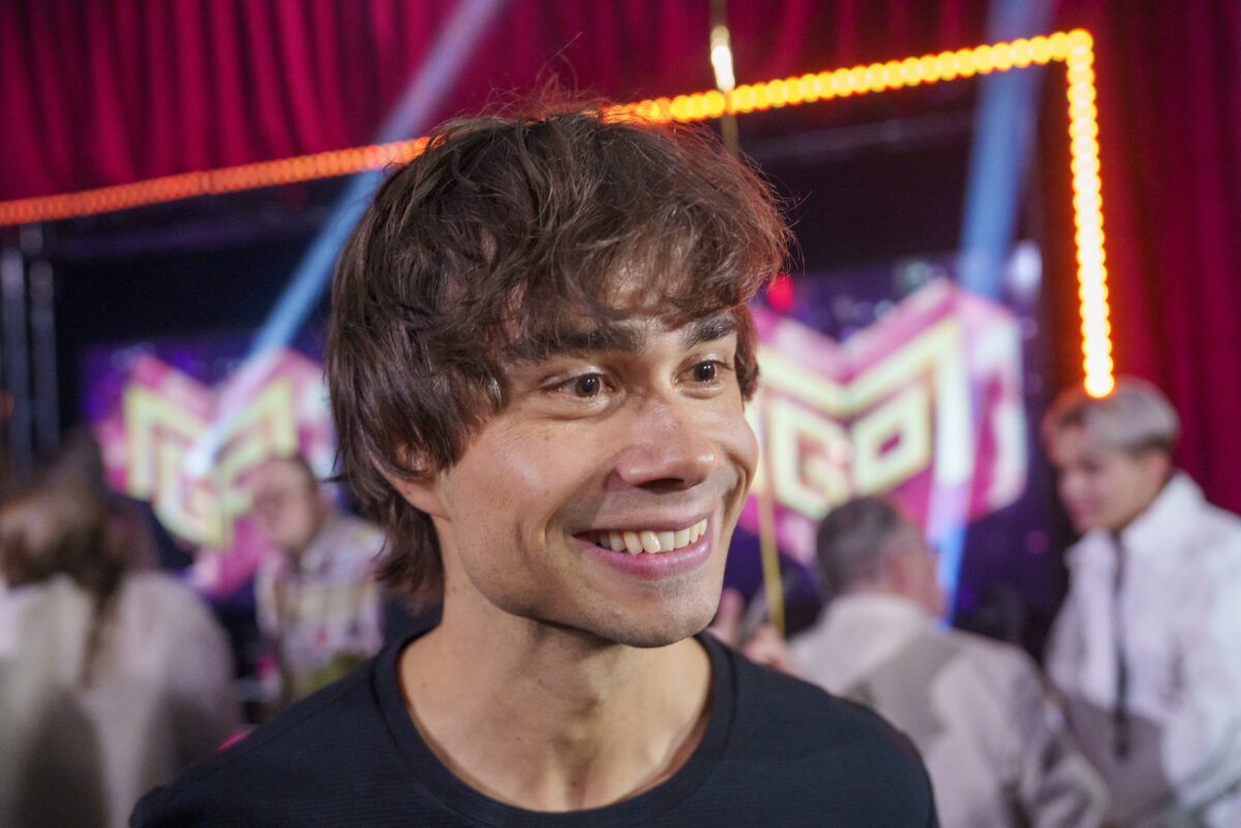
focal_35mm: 32
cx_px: 620
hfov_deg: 58.7
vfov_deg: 41.1
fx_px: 1103
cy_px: 414
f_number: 3.2
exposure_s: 1/200
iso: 6400
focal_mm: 32
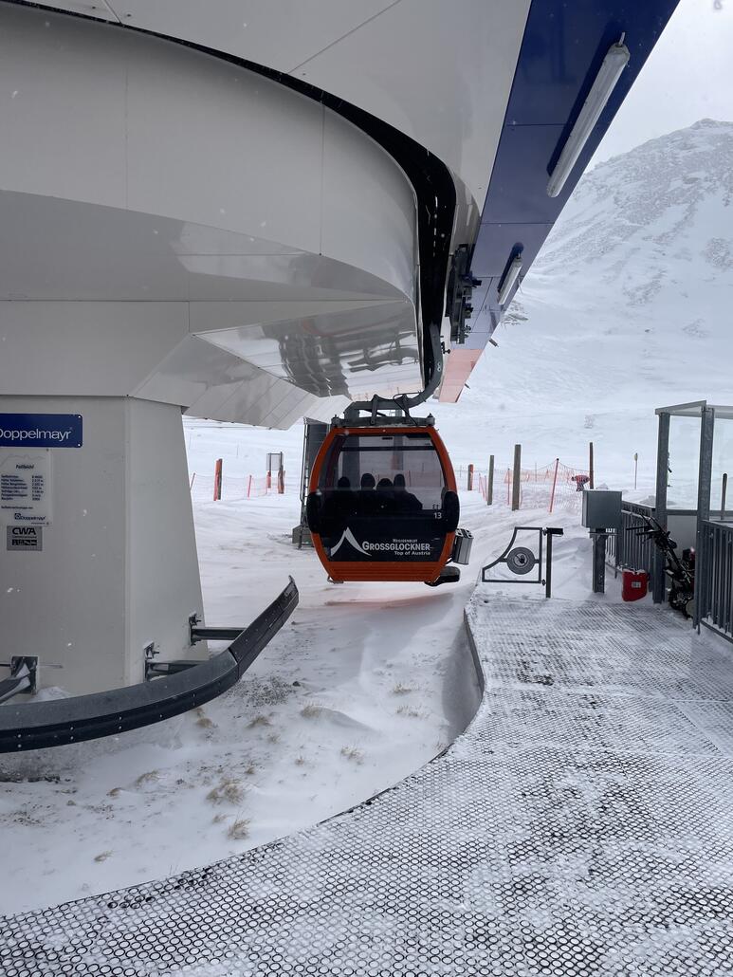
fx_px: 734
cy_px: 488
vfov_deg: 67.3
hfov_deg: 53.1
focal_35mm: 26
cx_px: 366
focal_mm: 4.2
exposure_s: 1/8403
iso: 32
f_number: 1.6
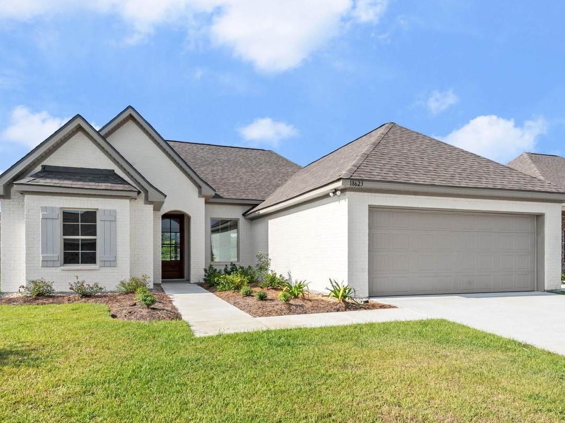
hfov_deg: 69.4
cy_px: 220
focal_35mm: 25
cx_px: 288
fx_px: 408
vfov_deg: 54.9
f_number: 10
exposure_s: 1/640
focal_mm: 22
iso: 320
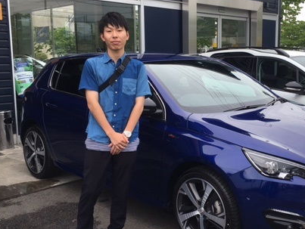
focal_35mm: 46
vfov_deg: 31.6
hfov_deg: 40.8
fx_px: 406
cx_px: 197
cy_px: 116
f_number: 2.2
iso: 25
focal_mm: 4.15
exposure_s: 1/686
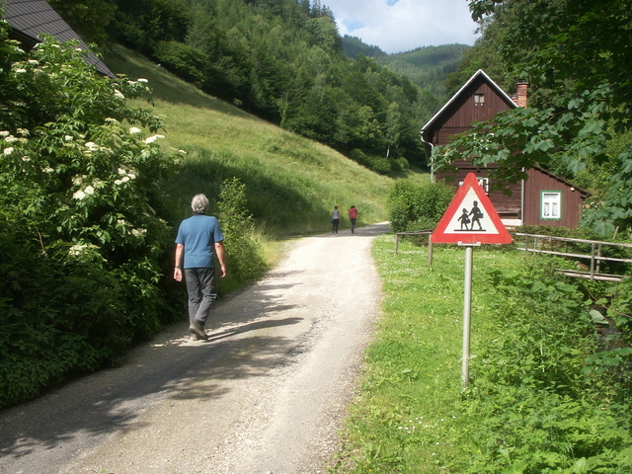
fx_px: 676
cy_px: 237
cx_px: 316
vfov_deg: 38.7
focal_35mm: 37
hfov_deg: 50.1
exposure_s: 1/125
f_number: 7.1
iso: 50
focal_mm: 7.7
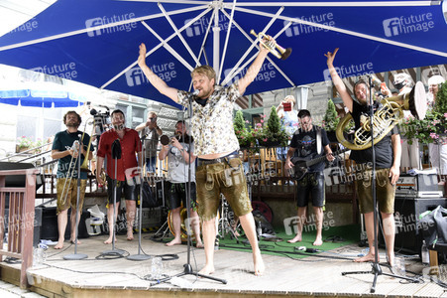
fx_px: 397
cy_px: 149
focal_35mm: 32
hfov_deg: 58.8
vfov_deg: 41.1
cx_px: 224
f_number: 6.3
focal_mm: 32
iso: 1000
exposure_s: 1/80
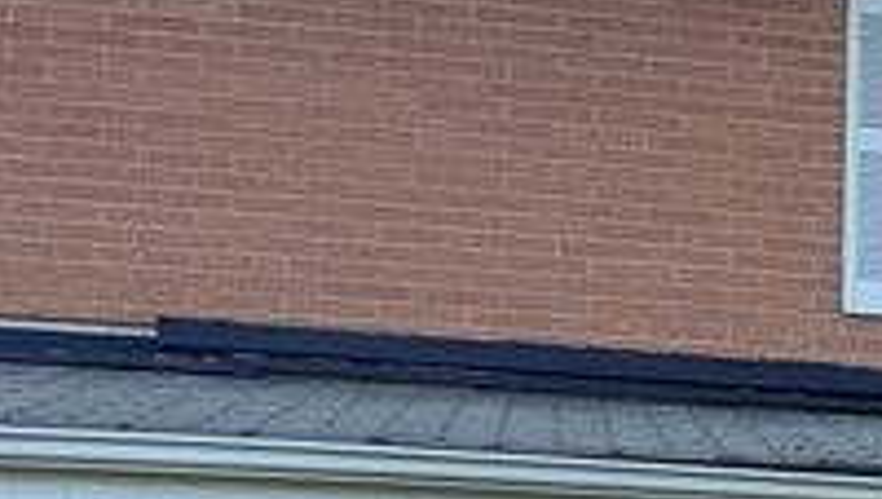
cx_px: 1019
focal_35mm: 87
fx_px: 2037
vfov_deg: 13.3
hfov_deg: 22.7
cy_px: 704
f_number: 1.78
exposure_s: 1/1425
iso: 80
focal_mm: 6.76
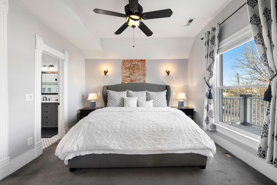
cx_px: 138
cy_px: 92
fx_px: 108
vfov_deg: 81.3
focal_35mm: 14
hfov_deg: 104.2
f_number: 9
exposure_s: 1/2.5
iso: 640
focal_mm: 14
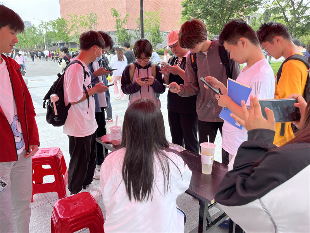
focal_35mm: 26
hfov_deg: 67.3
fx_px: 233
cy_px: 116
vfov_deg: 53.1
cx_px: 155
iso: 50
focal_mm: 5.1
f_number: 1.6
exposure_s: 1/550
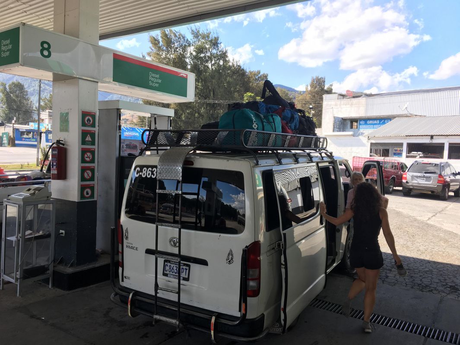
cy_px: 172
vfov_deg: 48.2
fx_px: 385
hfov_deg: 61.7
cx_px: 230
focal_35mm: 29
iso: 25
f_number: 2.2
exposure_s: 1/370
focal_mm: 4.15
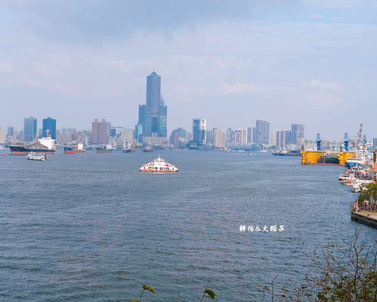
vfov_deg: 22.8
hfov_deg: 28.2
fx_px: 748
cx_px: 156
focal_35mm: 67
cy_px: 150
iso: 320
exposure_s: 1/800
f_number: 8
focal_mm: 59
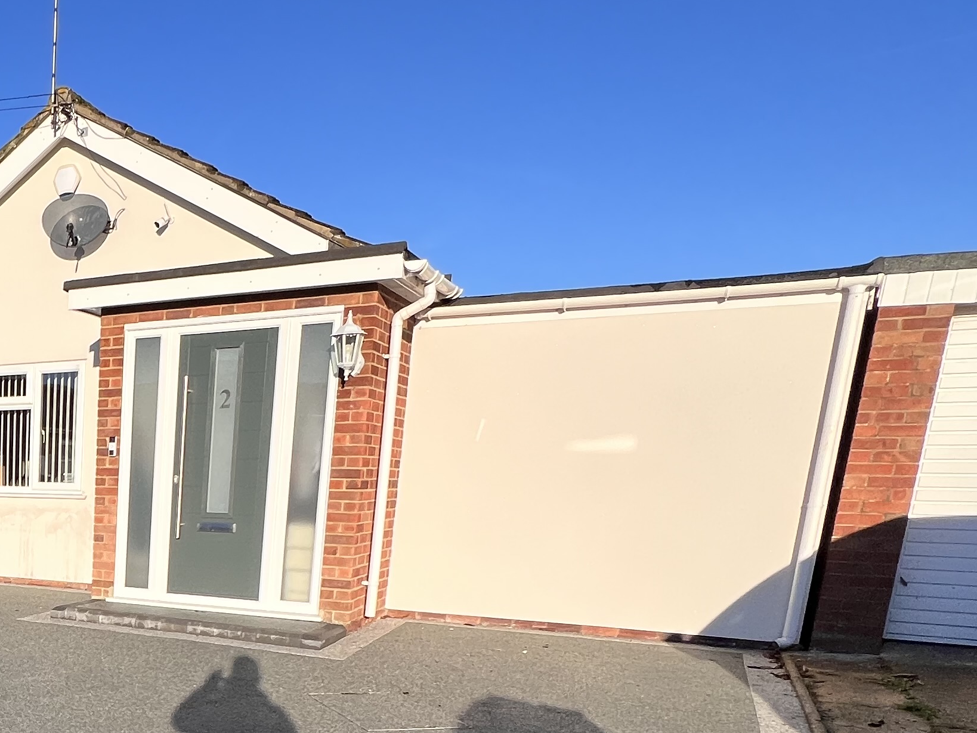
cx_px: -24
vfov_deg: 40.2
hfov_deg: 46.4
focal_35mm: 32
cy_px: 688
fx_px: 903
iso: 32
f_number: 1.8
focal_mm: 1.57
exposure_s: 1/1727
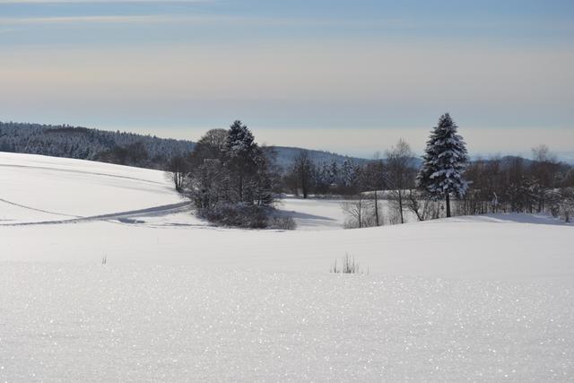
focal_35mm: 82
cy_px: 192
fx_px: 1316
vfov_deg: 16.6
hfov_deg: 24.6
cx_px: 287
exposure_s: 1/640
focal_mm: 55
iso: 100
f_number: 9
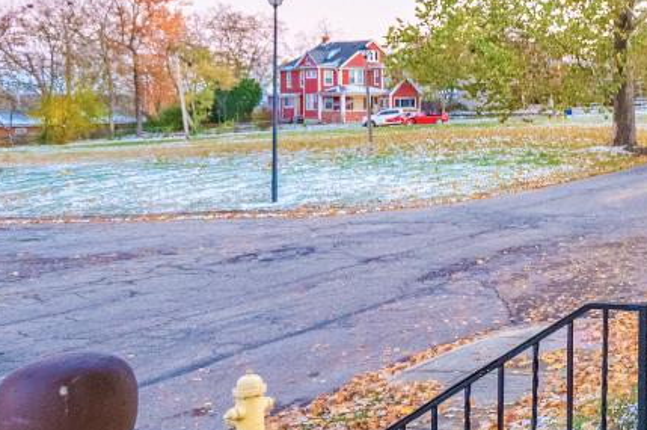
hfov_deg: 30.1
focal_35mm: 49
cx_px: 882
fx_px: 880
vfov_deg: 27.1
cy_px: 107
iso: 3200
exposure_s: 1/1000
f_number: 4
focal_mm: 14
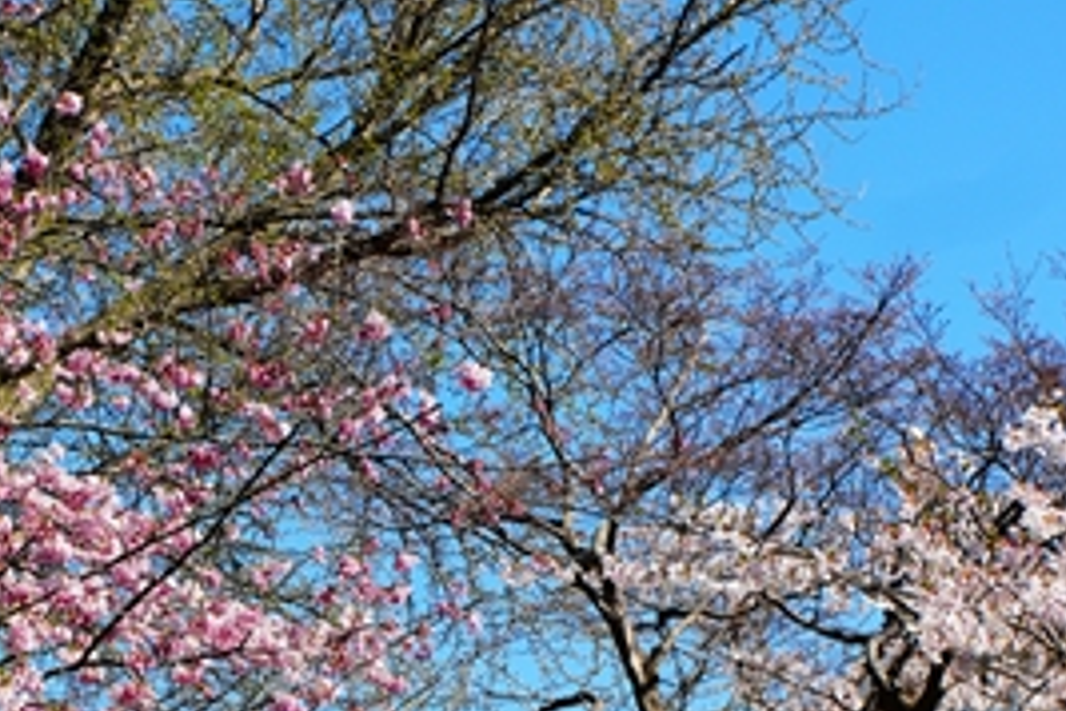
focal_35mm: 113
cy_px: 893
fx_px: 3344
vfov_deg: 11.8
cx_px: 140
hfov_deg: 17.9
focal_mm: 25.1
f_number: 8
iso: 100
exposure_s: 1/250
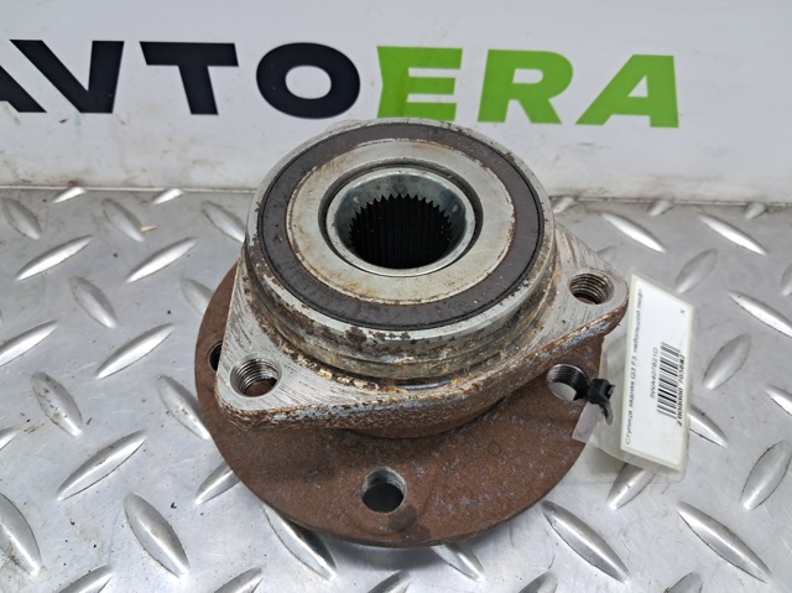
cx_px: 396
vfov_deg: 51.3
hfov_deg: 65.4
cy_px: 296
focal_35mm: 27
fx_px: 617
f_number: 1.8
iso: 125
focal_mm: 4
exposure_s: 1/50
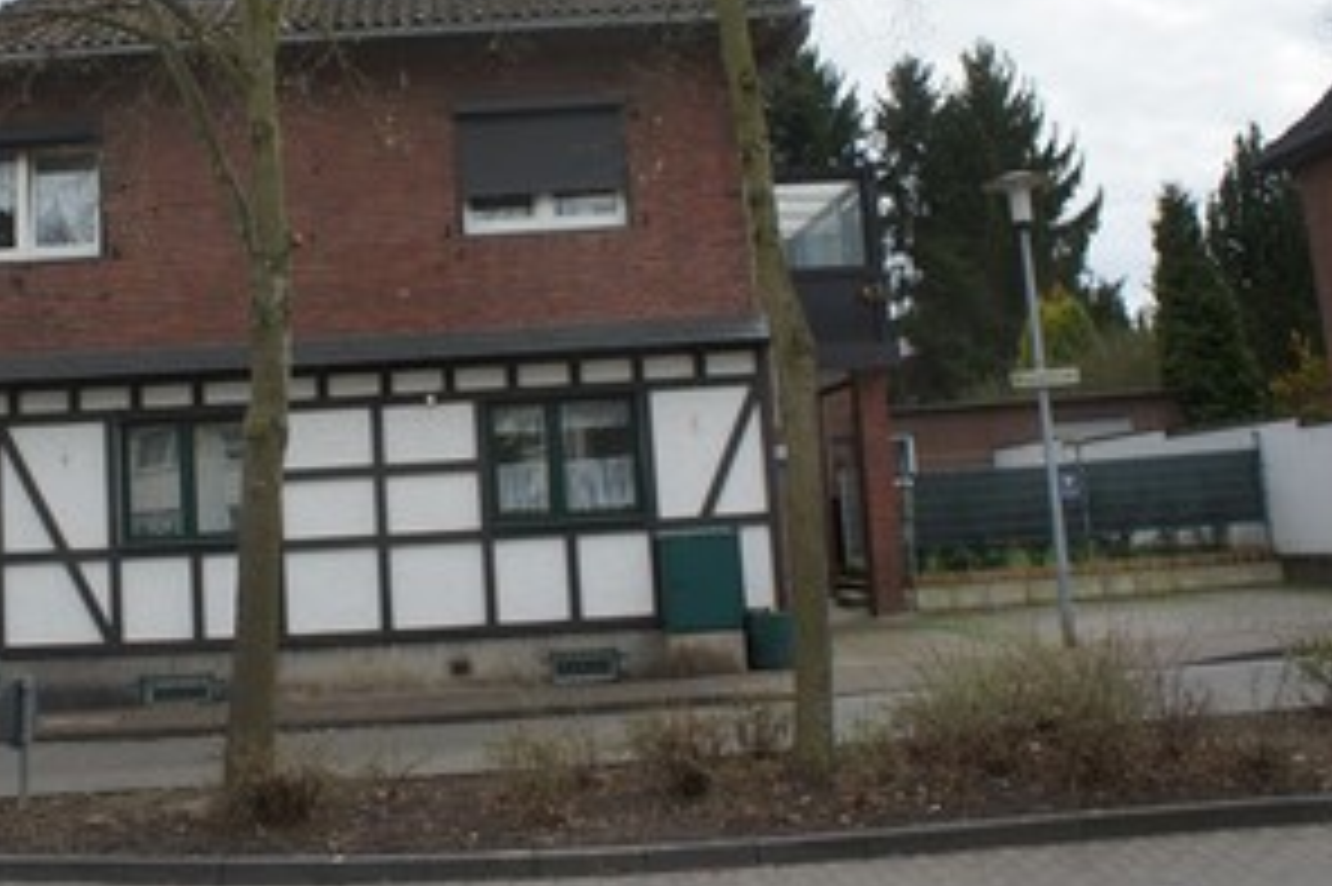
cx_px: 364
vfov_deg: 31.5
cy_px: 256
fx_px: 1553
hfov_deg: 45.1
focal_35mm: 42
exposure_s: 1/250
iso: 200
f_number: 7.1
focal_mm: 18
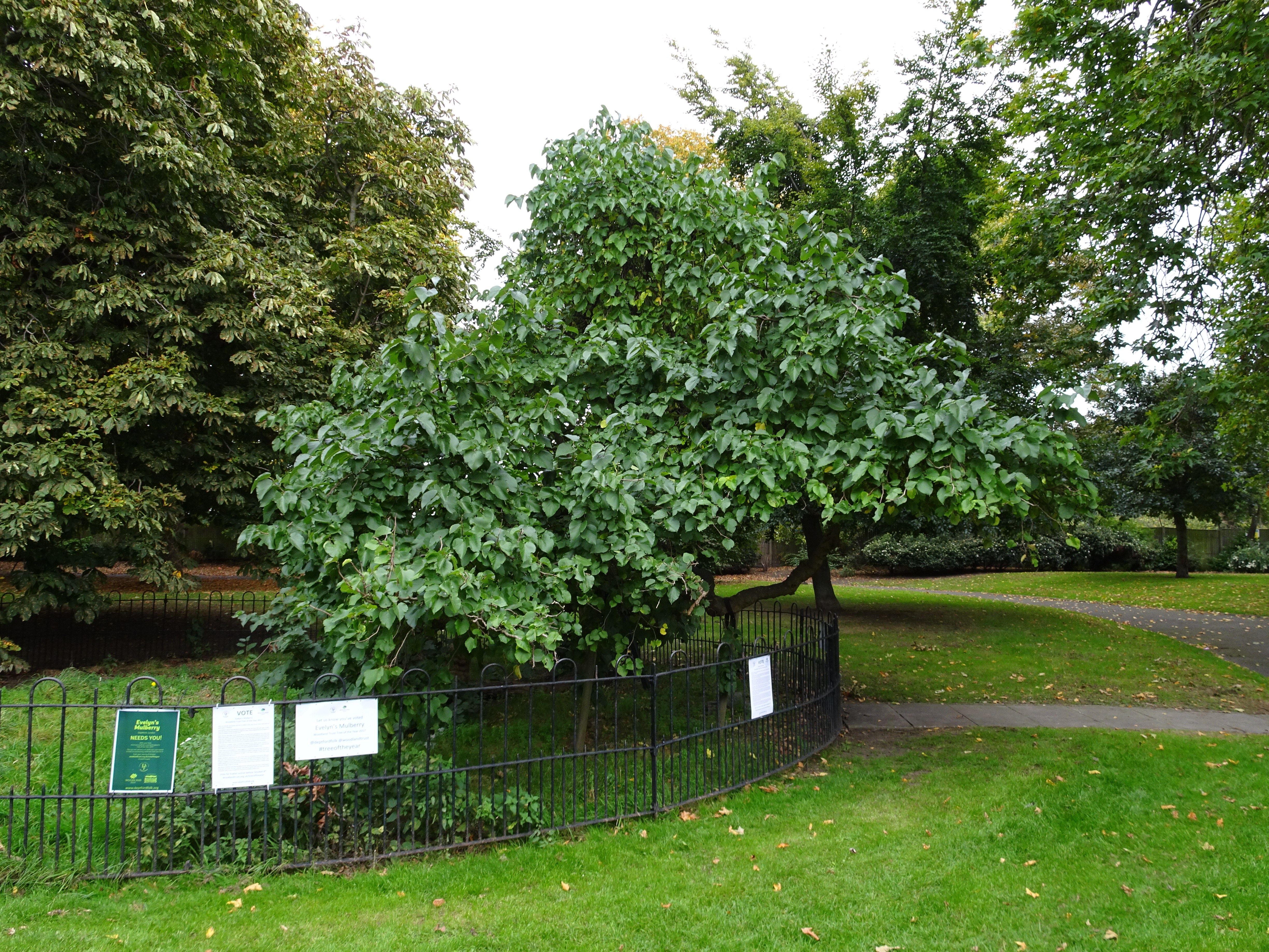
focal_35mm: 26
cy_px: 476
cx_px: 634
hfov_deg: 67.3
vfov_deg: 53.1
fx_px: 953
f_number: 3.5
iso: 80
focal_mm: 4.45
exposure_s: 1/60
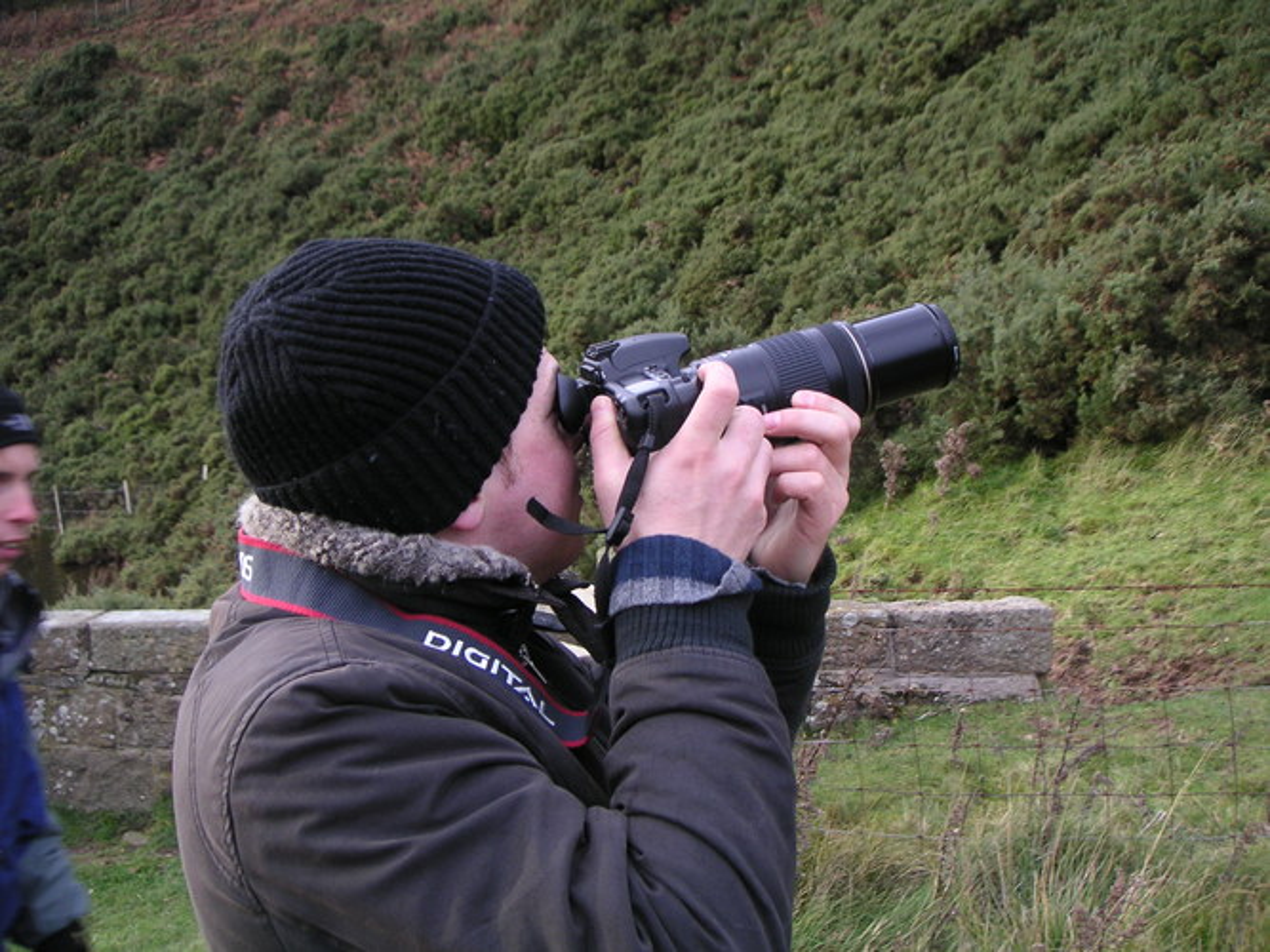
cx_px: 635
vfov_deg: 37.7
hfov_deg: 49.0
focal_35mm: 38
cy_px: 476
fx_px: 1394
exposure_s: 1/60
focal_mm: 6
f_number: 2.8
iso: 50
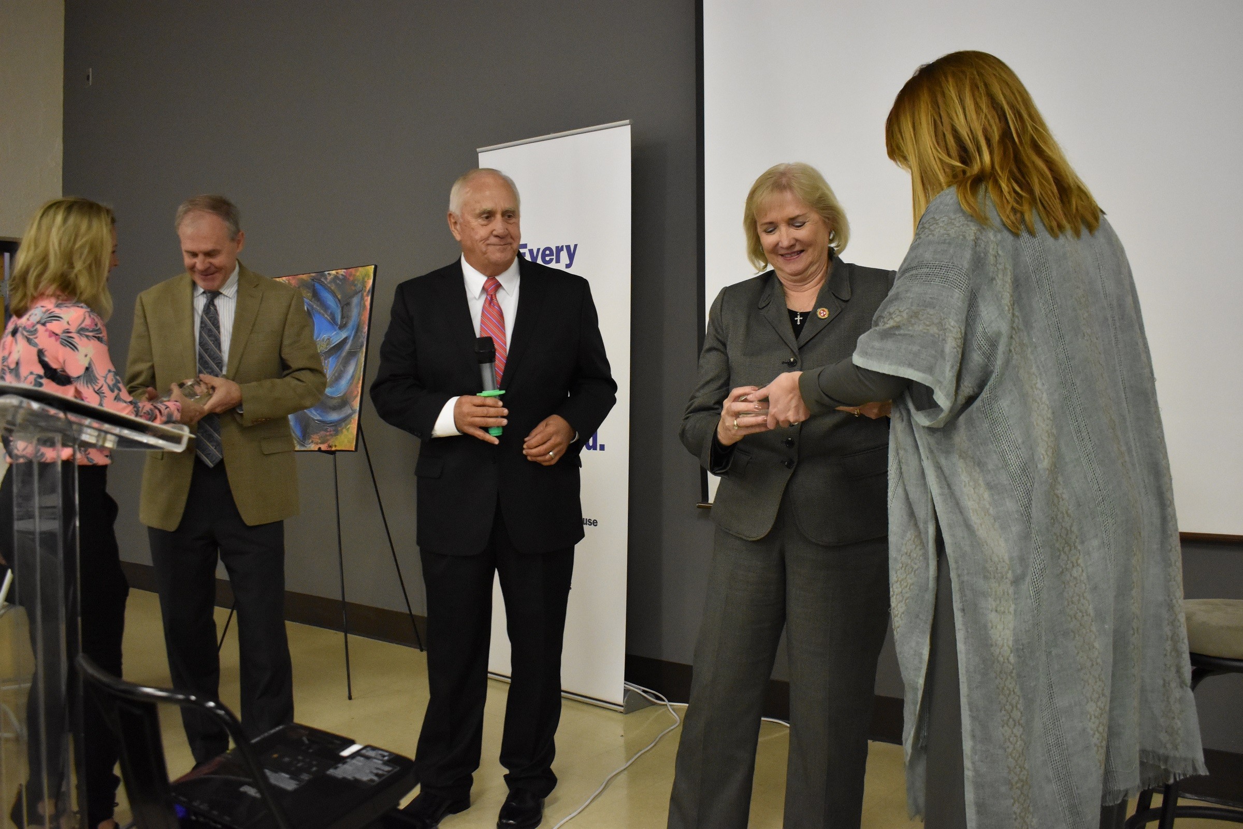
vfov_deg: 41.7
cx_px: 622
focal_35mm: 32
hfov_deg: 59.5
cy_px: 414
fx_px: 1088
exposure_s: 1/125
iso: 3200
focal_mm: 21
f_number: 3.8
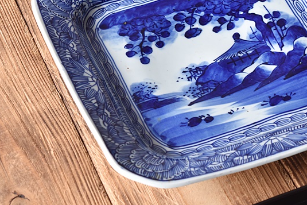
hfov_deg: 14.7
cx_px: 205
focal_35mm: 139
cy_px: 52
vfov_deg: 9.9
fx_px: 1184
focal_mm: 55
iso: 400
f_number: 5.6
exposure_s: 1/15
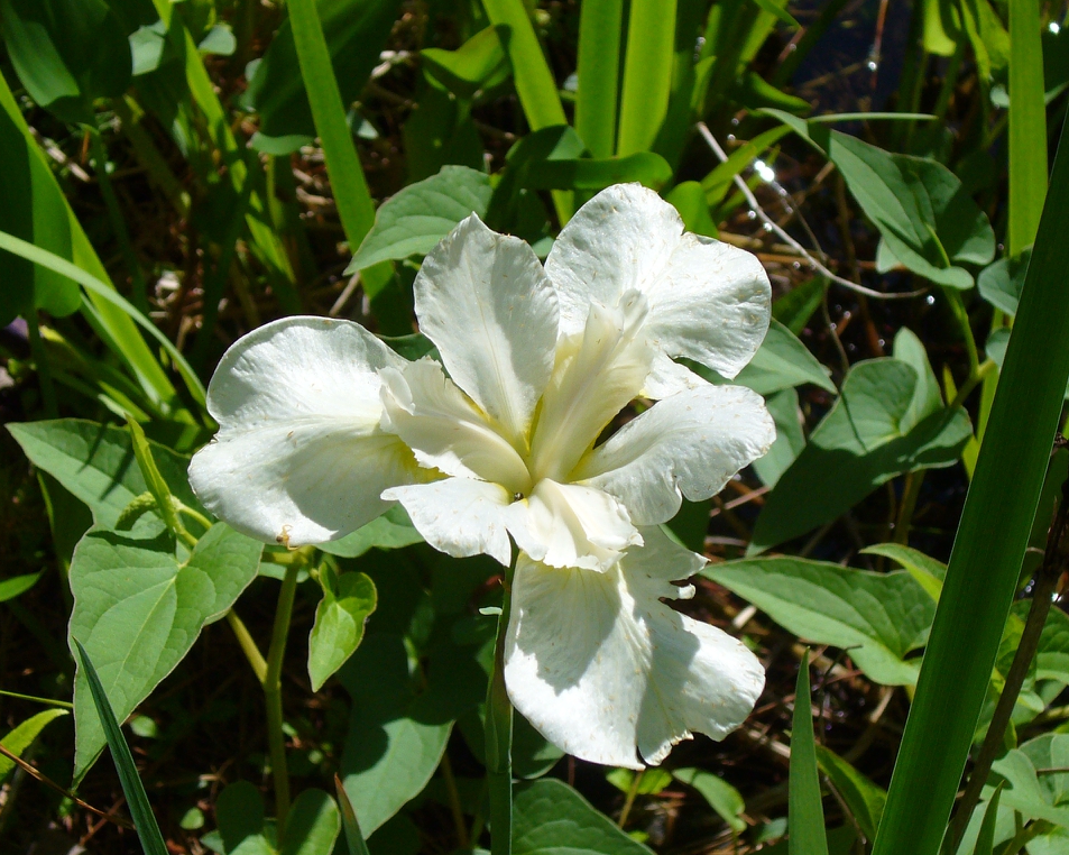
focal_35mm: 86
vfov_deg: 17.9
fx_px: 2720
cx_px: 571
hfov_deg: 22.2
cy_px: 425
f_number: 6.2
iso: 80
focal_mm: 9.9
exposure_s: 1/320
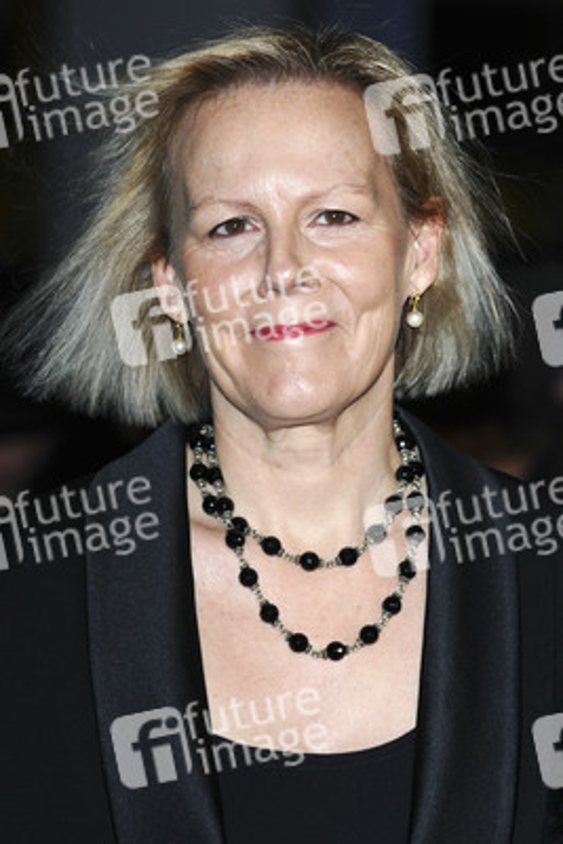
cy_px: 422
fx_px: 3937
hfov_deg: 8.2
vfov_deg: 12.2
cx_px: 282
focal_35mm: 168
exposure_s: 1/200
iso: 320
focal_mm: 112
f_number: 4.5
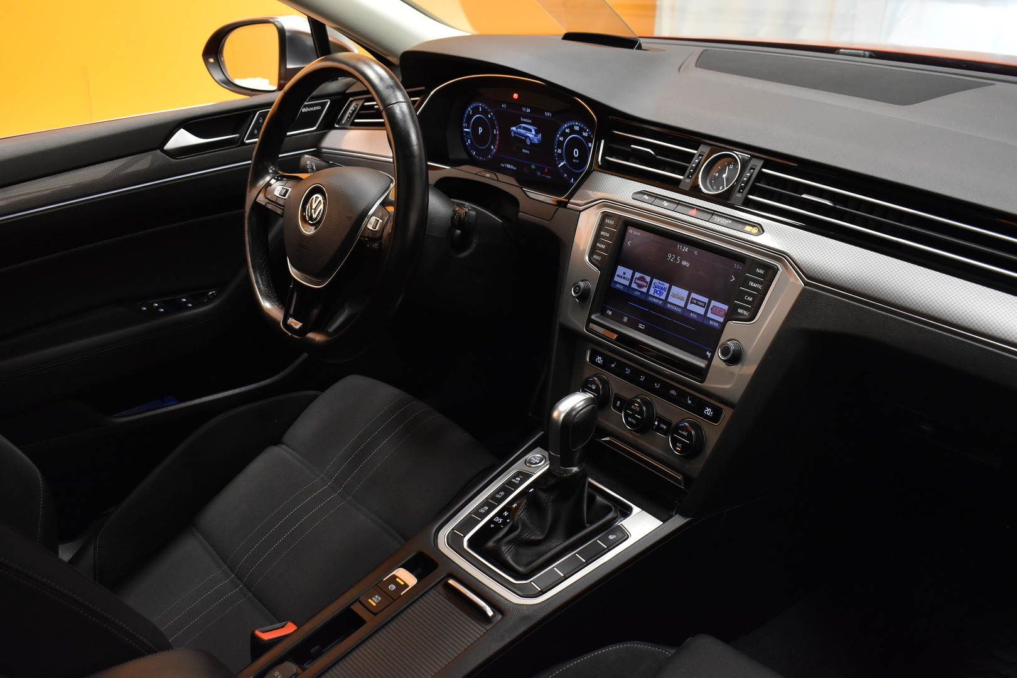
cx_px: 508
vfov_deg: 36.9
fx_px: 1017
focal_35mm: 36
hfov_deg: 53.1
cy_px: 339
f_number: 5.6
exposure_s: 1/25
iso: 1250
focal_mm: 24
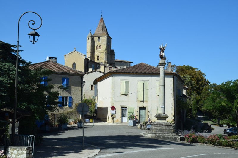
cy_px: 79
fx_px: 377
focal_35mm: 57
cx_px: 119
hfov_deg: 35.1
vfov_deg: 23.8
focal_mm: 38
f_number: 10
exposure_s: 1/400
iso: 200
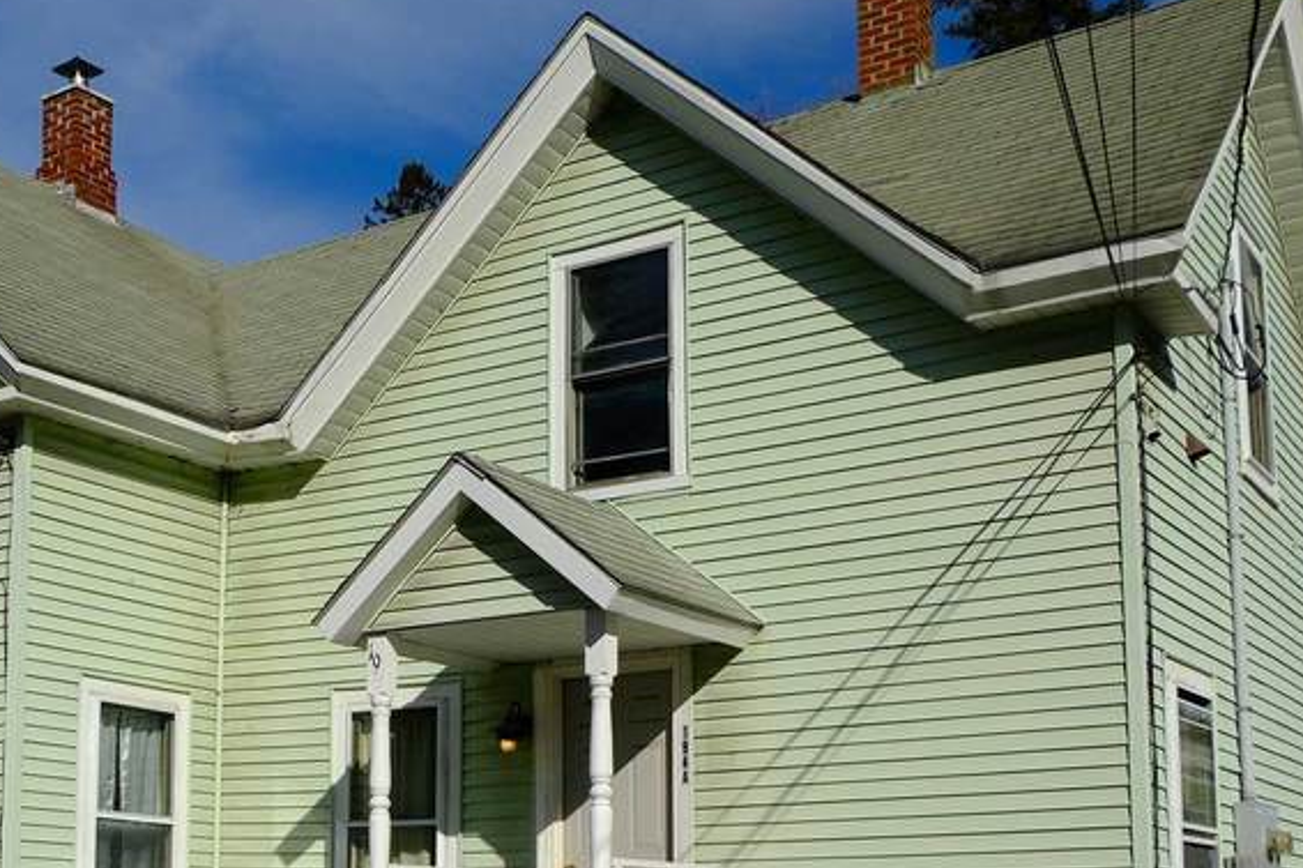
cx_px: 407
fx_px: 1881
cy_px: 726
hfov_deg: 37.7
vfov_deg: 25.4
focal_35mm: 52
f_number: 5.6
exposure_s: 1/680
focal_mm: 15
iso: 160
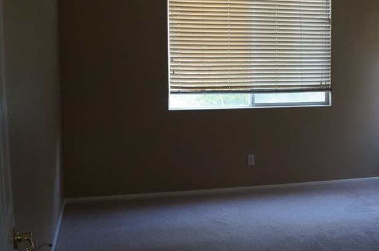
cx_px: 300
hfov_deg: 36.4
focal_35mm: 53
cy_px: 114
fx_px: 557
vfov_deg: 25.4
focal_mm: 20
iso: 1250
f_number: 4
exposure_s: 1/60
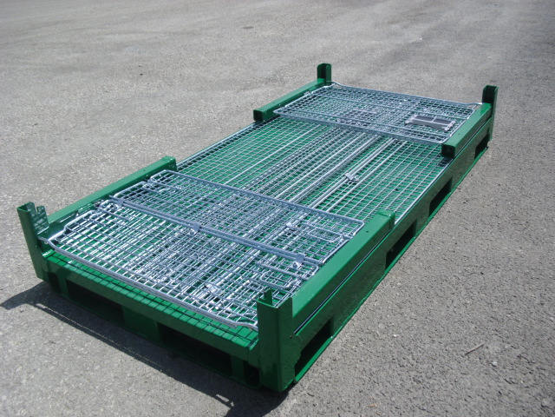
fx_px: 577
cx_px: 278
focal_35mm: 36
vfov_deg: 39.7
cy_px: 208
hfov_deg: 51.4
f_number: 7.8
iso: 80
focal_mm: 6.3
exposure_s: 1/250
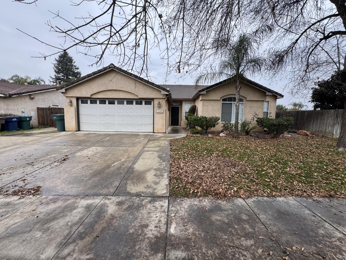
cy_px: 130
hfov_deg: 102.1
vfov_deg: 85.7
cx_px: 173
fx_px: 140
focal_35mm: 14
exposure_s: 1/320
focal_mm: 2.22
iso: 40
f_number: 2.2
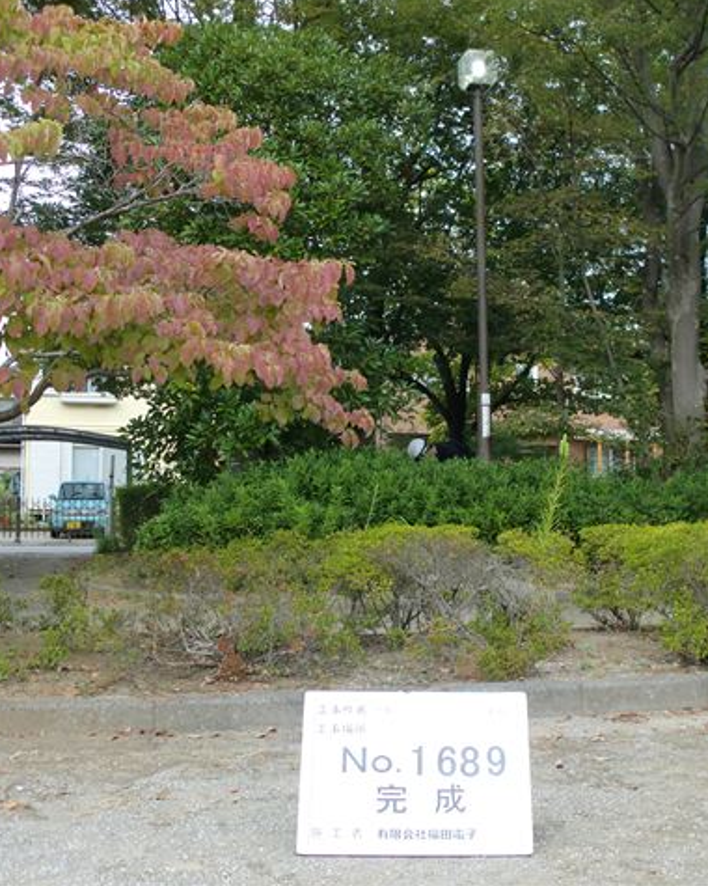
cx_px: 456
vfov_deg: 40.3
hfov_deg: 32.5
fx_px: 1205
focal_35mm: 46
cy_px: 442
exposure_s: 1/200
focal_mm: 6.3
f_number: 3.1
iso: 64
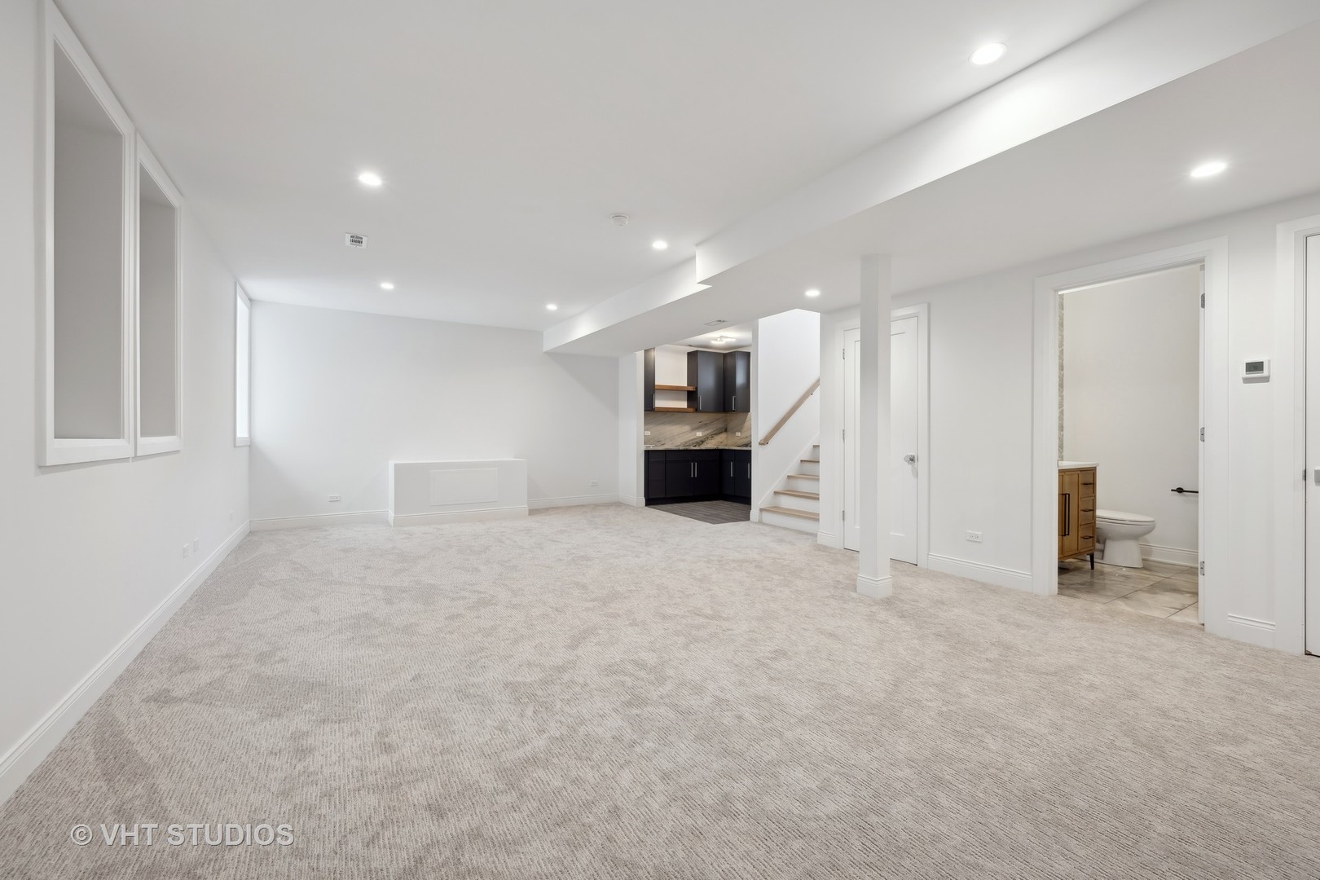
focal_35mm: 14
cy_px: 440
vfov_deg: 81.2
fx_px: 513
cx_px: 660
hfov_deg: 104.3
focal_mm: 14
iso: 200
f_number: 9.5
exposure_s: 1/6
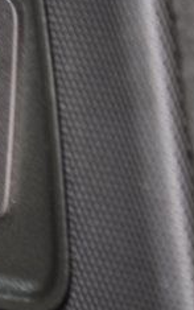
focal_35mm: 291
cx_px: -124
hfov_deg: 4.5
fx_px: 2460
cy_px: 96
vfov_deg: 7.2
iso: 1600
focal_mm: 70
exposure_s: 1/2.5
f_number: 2.8
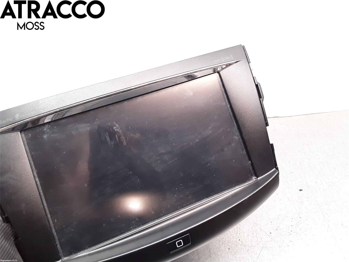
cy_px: 131
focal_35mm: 28
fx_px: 282
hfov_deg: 63.4
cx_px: 174
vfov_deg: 49.7
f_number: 1.9
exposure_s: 1/50
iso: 100
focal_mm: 2.91
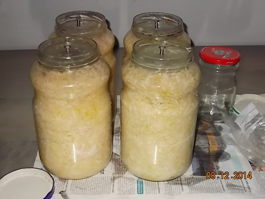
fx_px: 383
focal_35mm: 50
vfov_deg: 29.1
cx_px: 132
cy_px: 100
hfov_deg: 38.2
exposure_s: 1/30
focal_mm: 9
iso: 200
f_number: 4.5
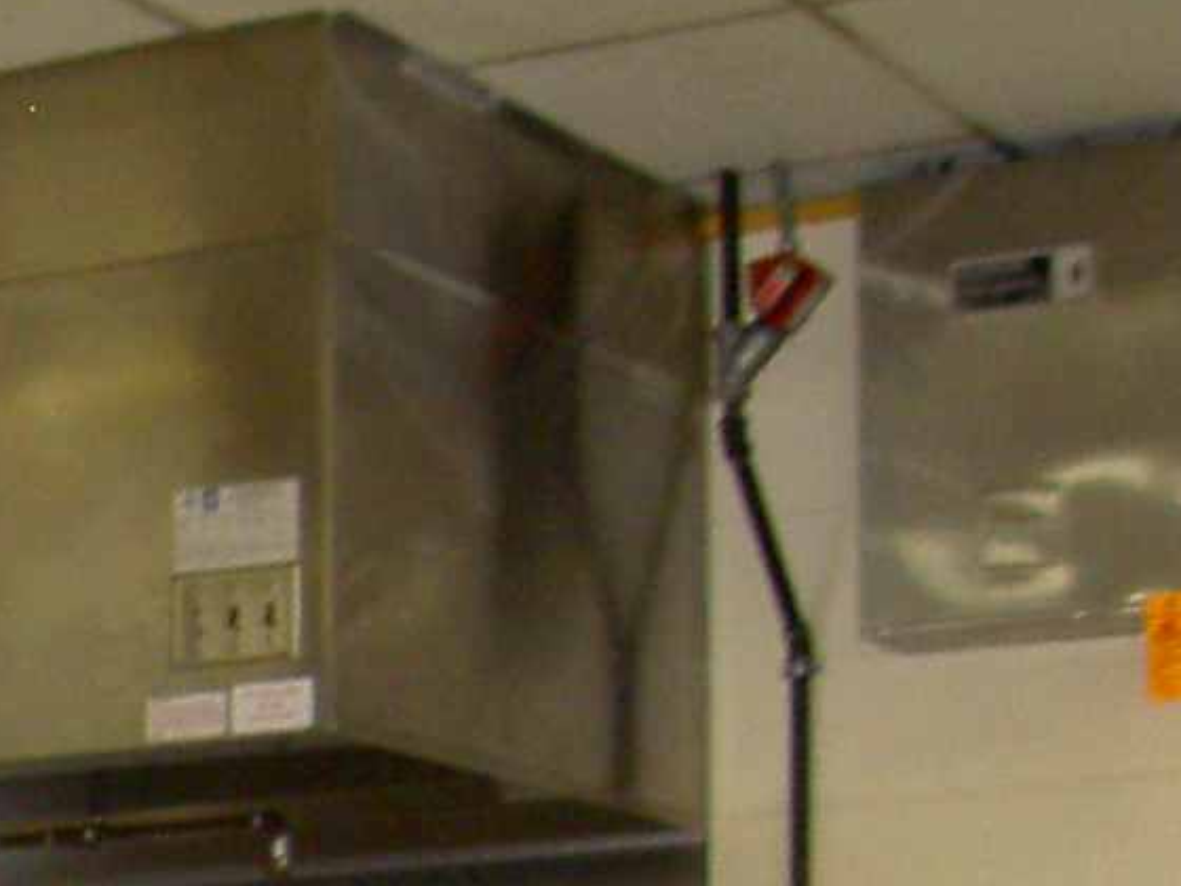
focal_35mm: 138
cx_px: -1198
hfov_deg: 12.5
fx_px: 4708
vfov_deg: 10.1
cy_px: 1673
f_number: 2.8
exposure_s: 1/60
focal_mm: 5.6
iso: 200
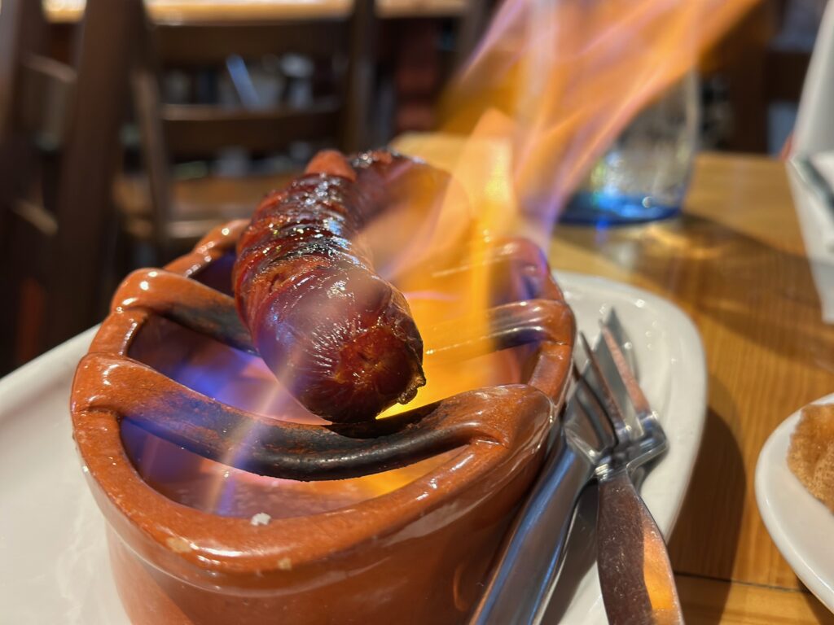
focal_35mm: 48
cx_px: 417
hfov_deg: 39.7
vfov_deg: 30.3
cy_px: 312
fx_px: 1156
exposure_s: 1/33
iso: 400
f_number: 1.78
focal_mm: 6.86
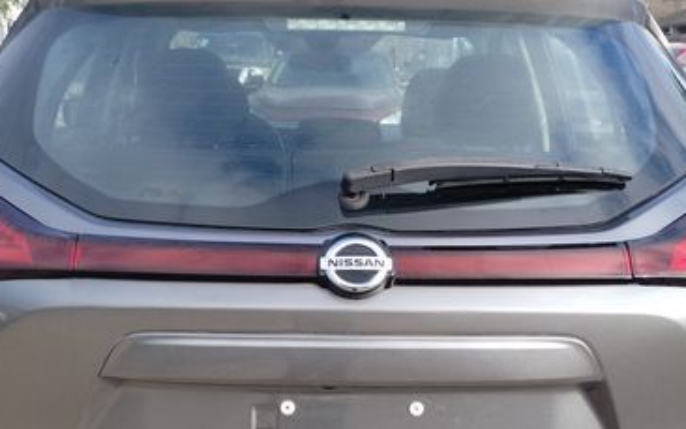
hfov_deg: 38.9
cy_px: 348
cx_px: 332
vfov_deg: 24.5
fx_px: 972
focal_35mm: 52
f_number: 1.8
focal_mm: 4.27
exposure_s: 1/214
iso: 100
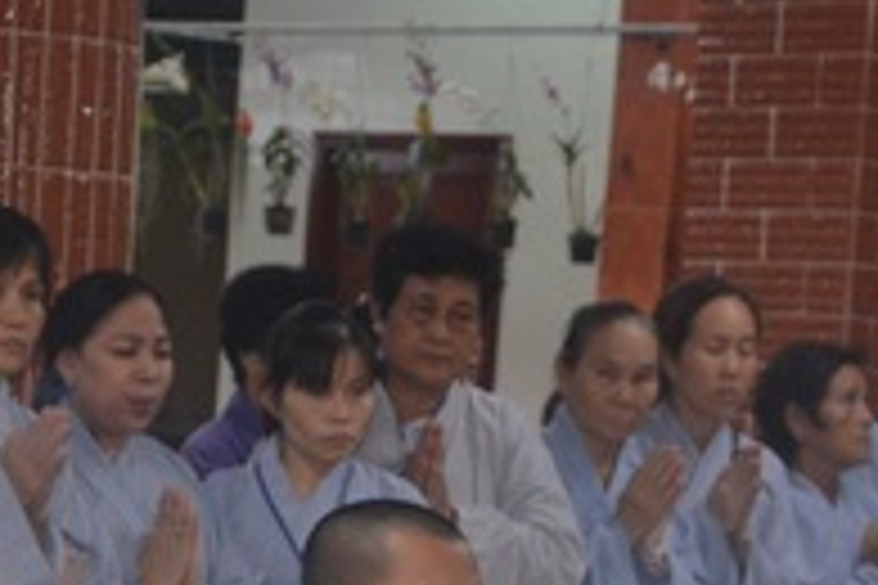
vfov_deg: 7.7
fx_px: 4260
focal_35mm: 175
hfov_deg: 11.8
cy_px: 826
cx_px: 392
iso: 800
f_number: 5
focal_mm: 35
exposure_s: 1/60
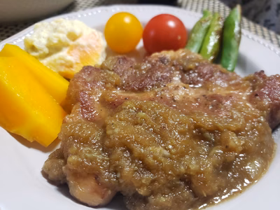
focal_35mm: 26
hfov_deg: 67.3
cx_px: 140
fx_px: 210
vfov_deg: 53.1
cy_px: 105
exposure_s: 1/33
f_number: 1.5
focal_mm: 4.3
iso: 250
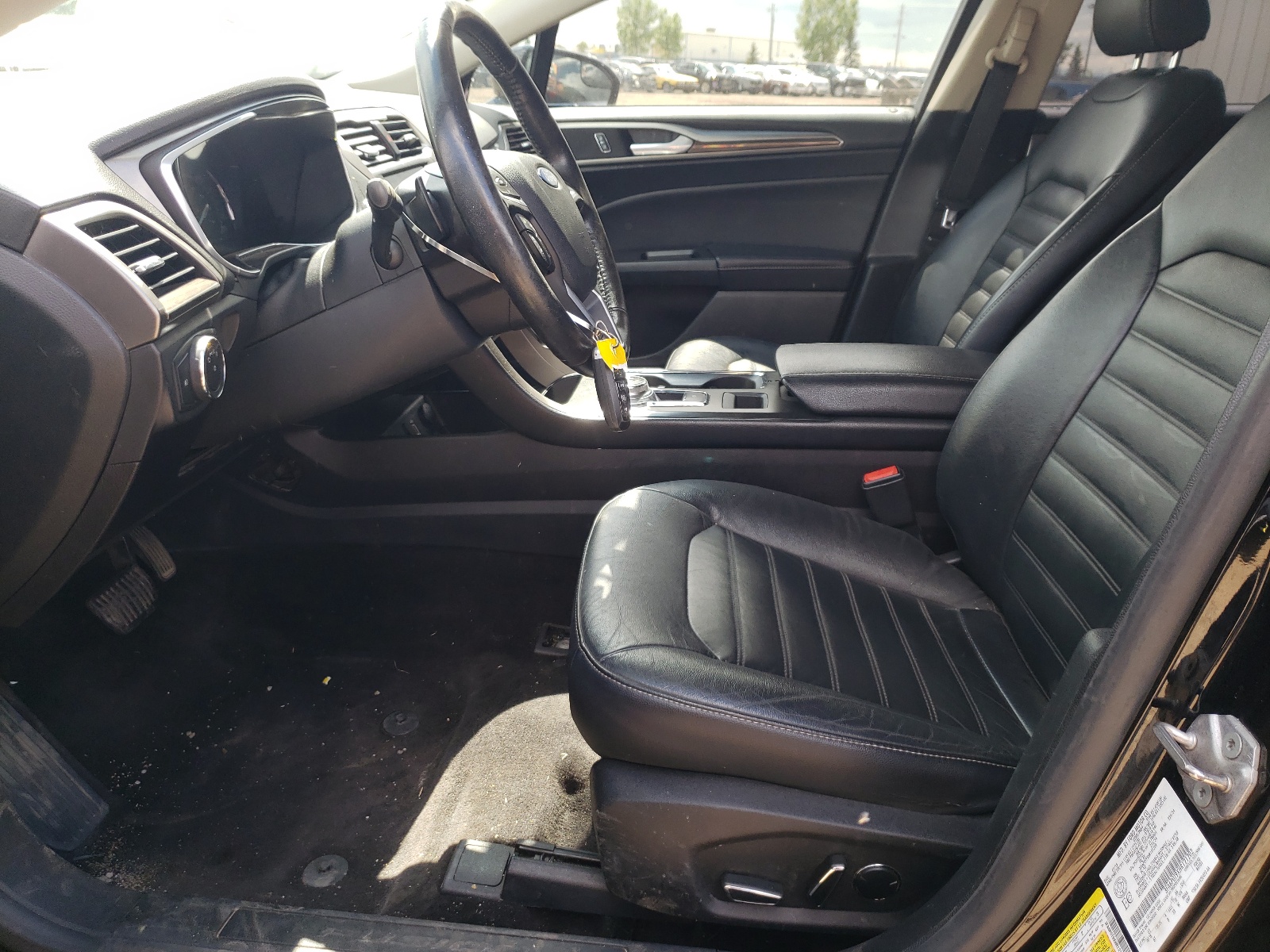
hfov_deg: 67.3
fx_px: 954
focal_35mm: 26
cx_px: 635
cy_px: 476
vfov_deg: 53.1
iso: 50
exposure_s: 1/213
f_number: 1.5
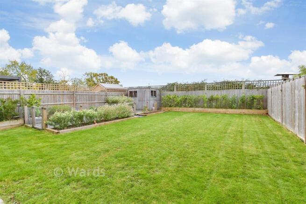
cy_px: 102
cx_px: 153
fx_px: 128
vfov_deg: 77.4
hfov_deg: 100.4
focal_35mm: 15
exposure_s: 1/250
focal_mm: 10
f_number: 8
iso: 320
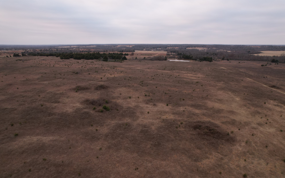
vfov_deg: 53.0
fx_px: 179
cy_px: 94
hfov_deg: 77.2
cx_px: 141
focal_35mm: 23
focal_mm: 8.38
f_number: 2.8
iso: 110
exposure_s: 1/30
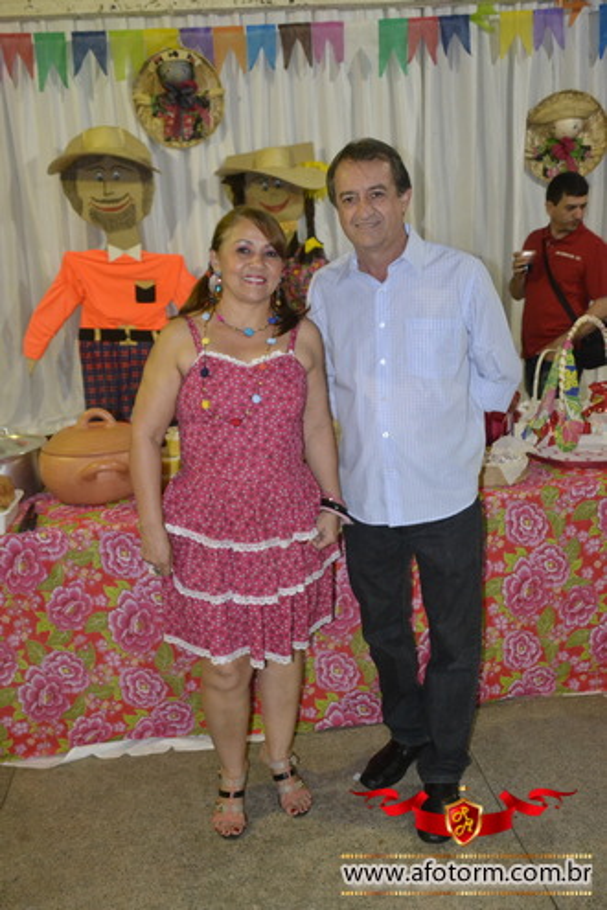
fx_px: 835
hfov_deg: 40.0
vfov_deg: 57.2
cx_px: 304
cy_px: 455
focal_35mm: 33
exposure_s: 1/60
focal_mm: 22
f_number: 3.8
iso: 3200
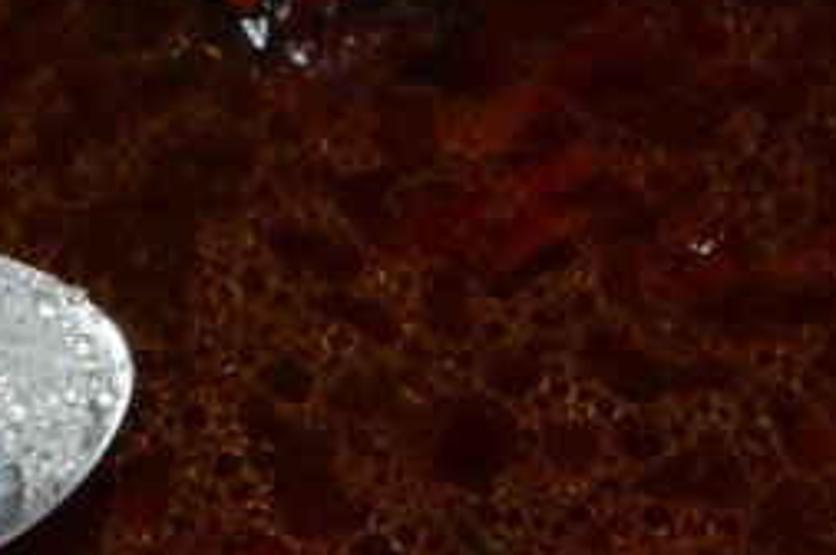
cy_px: 325
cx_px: 3
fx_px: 2792
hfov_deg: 16.7
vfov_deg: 11.4
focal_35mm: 120
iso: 100
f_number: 8
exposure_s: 1/60
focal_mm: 29
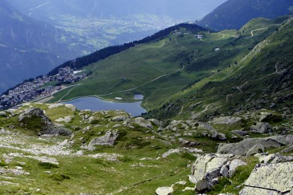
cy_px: 129
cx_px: 82
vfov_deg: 22.9
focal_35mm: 59
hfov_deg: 33.6
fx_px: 478
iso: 200
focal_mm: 25
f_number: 11
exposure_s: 1/200
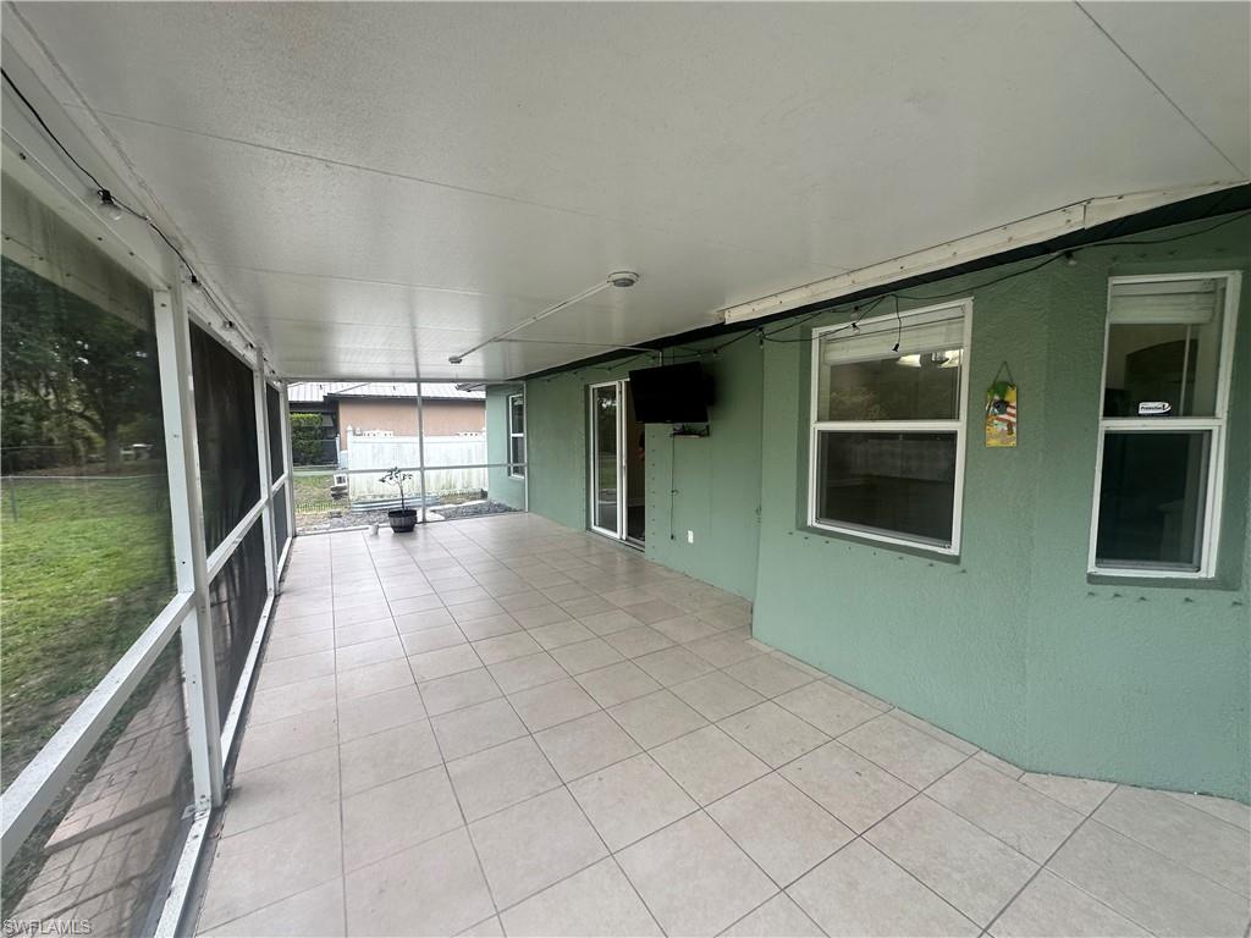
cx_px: 626
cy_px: 469
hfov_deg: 102.1
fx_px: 506
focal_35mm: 14
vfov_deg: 85.7
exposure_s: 1/99
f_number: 2.2
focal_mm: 2.22
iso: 40
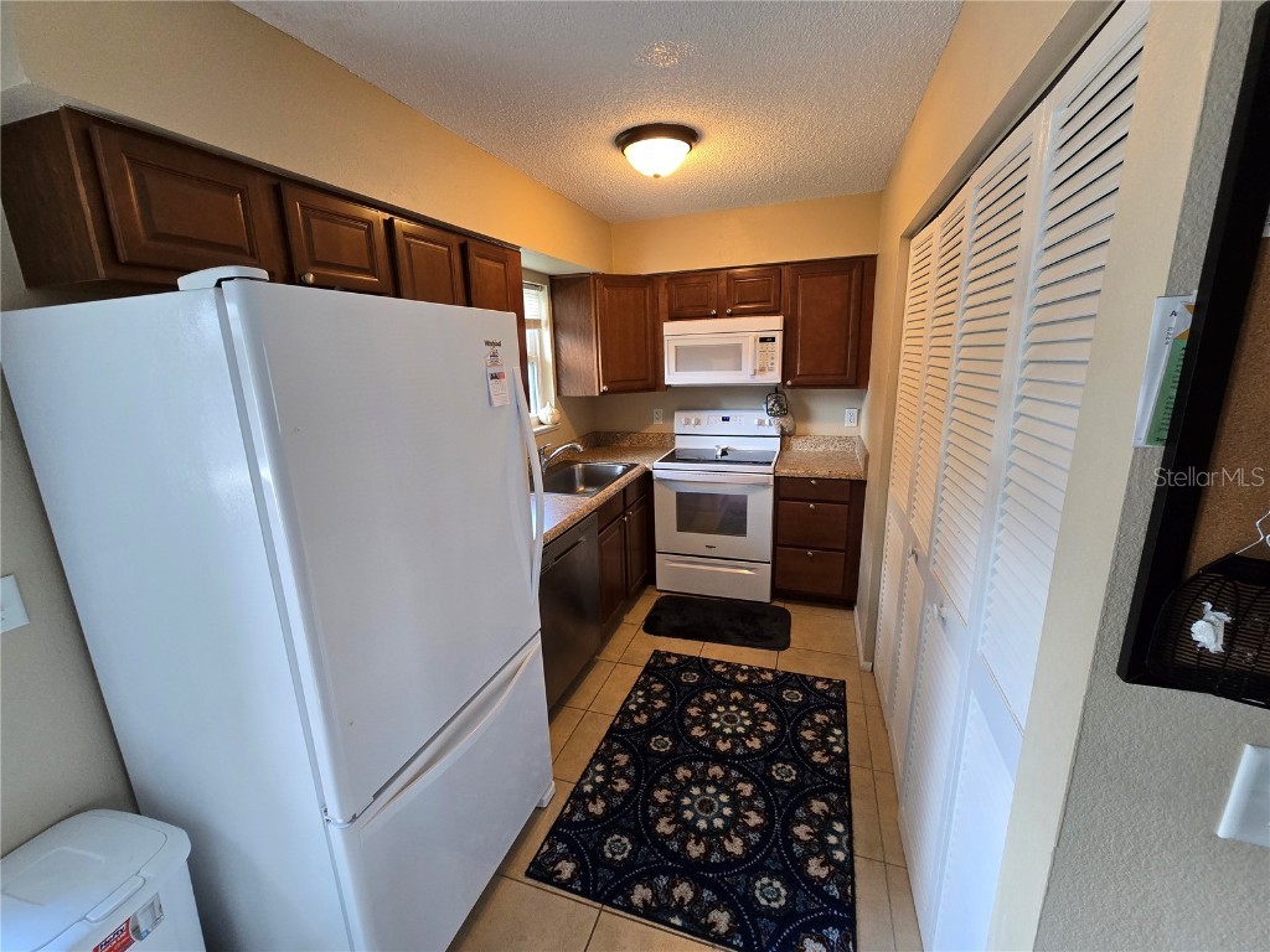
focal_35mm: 13
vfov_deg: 89.9
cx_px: 635
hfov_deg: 106.2
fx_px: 477
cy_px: 476
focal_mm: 2.2
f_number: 2.2
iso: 250
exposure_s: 1/60
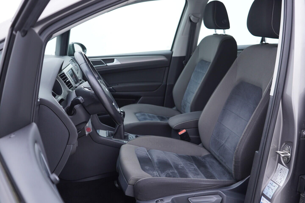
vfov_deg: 36.9
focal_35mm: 36
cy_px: 102
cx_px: 152
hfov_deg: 53.1
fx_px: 305
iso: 160
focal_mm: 24
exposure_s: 1/40
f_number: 2.8
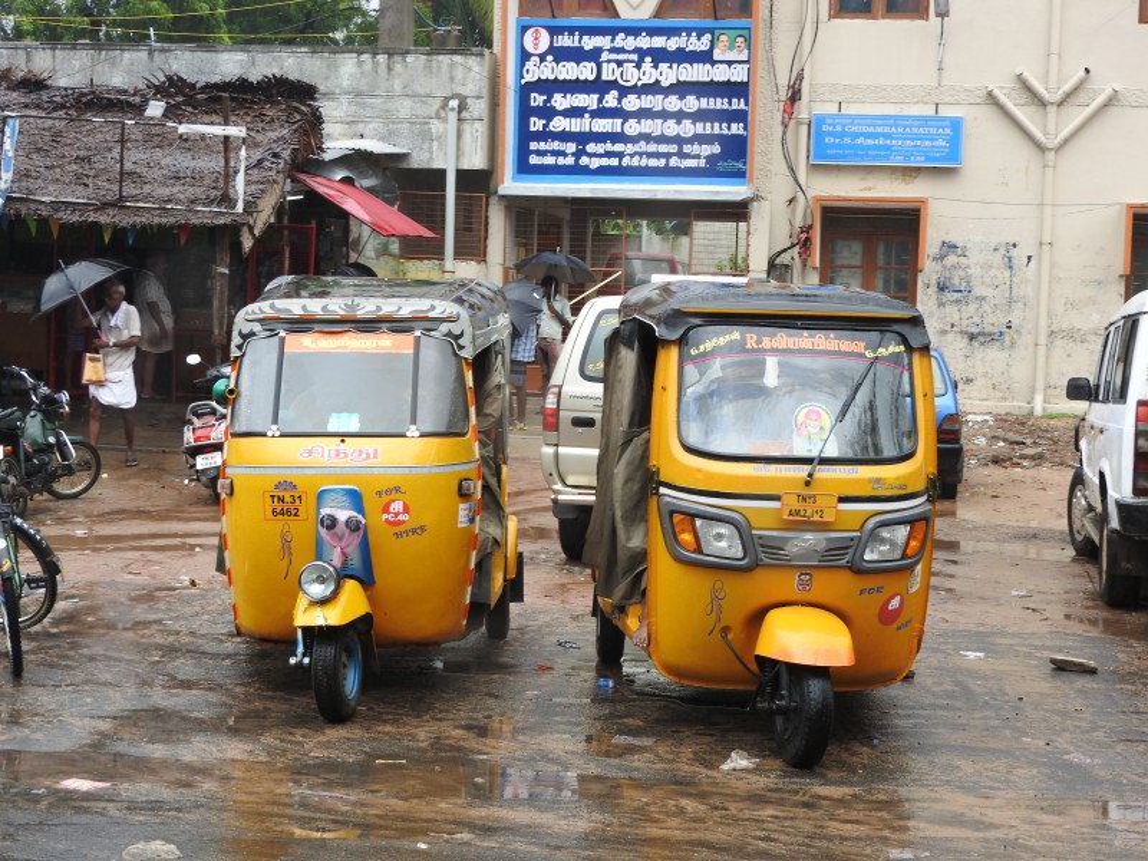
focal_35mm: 60
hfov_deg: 32.2
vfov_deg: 24.4
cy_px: 430
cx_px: 574
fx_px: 1990
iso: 100
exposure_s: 1/100
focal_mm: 10.7
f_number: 4.2
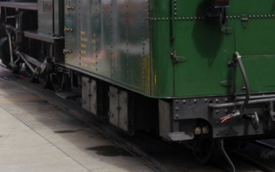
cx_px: 217
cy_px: -43
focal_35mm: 123
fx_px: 922
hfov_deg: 16.8
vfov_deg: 10.5
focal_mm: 26
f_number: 7.1
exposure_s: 1/200
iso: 160
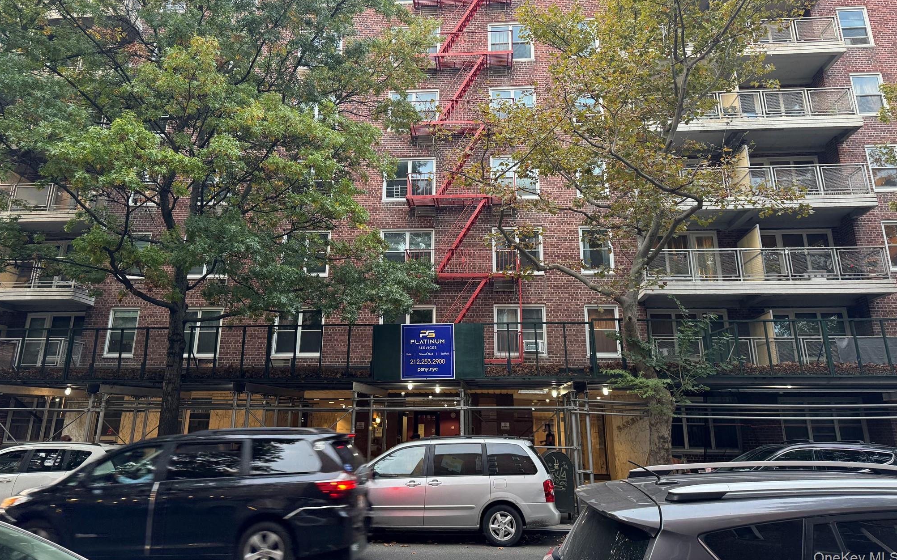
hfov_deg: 70.4
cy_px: 225
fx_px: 636
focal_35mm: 26
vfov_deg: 47.3
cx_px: 446
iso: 200
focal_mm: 6.76
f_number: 1.78
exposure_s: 1/60
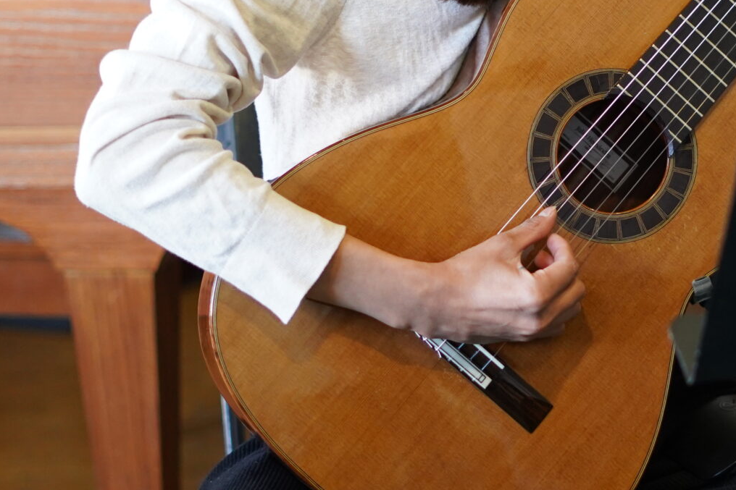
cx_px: 611
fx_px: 2575
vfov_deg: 10.8
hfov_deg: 16.1
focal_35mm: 126
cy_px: 106
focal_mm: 50
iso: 1600
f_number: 2
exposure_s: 1/160
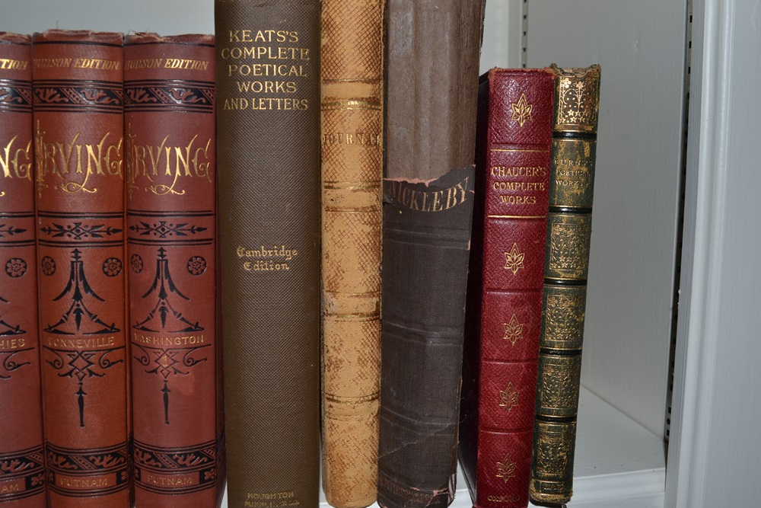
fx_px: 698
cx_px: 380
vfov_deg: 40.0
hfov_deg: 57.2
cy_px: 254
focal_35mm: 33
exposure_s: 1/60
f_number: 8
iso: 100
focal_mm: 22
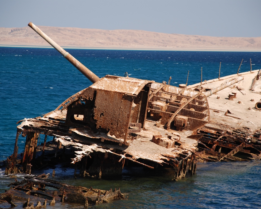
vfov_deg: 8.1
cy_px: 105
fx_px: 1468
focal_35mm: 190
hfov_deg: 10.2
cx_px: 135
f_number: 5.6
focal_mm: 112
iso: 100
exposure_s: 1/500
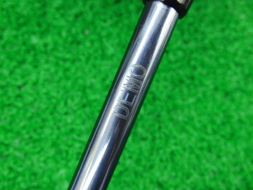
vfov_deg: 38.7
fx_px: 270
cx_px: 126
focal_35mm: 37
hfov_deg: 50.1
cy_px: 95
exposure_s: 1/25
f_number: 3.6
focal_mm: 6.42
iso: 400
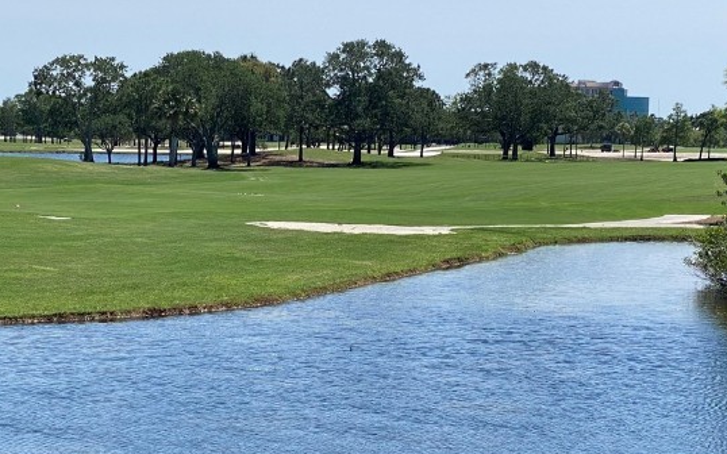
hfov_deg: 19.8
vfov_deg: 12.5
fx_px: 2080
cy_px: 278
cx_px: 269
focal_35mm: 105
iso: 20
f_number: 2
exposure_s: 1/1845
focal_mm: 6
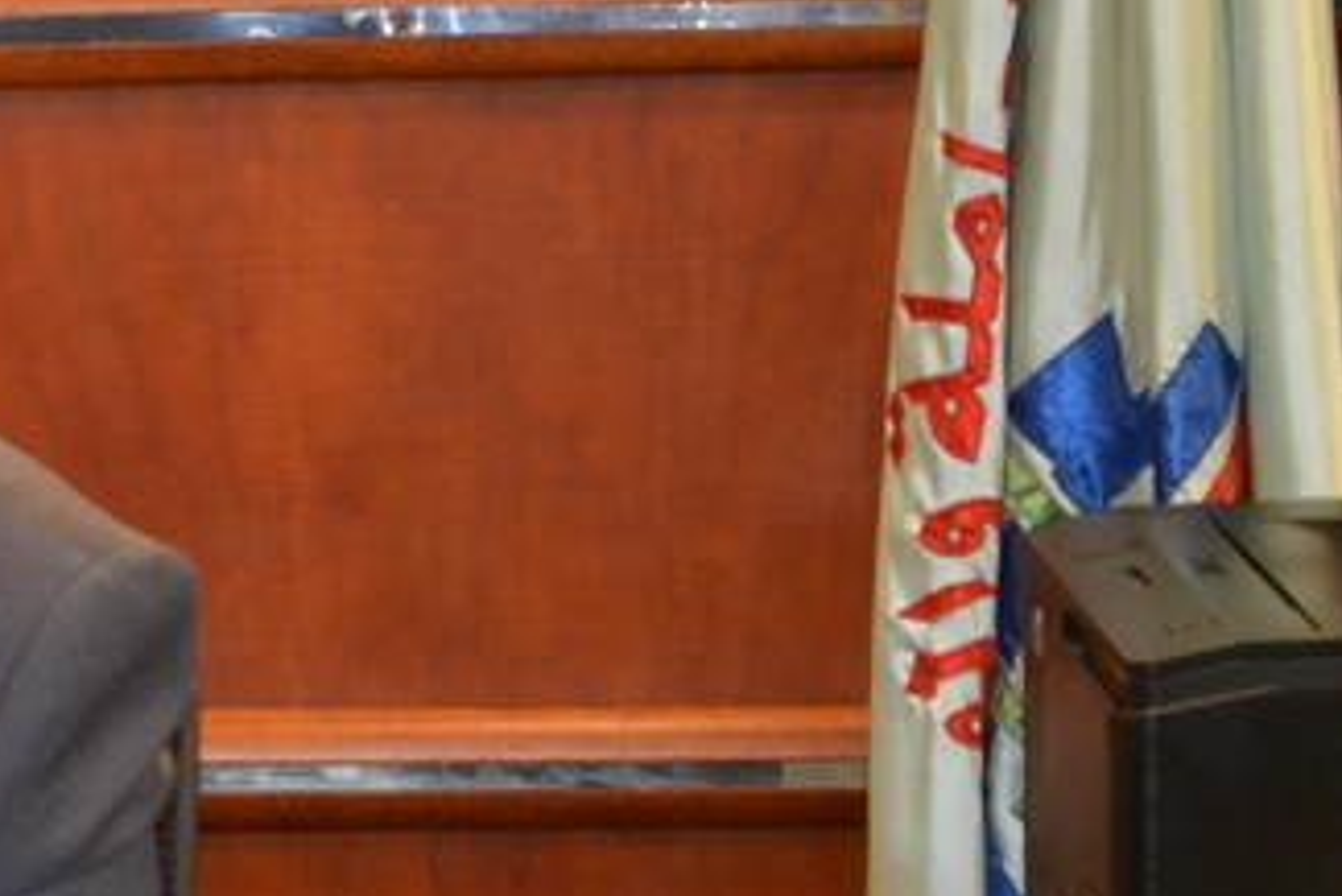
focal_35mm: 228
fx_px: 8517
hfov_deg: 8.8
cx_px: -508
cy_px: 640
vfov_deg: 6.0
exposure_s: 1/60
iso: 3200
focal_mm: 55
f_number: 5.6
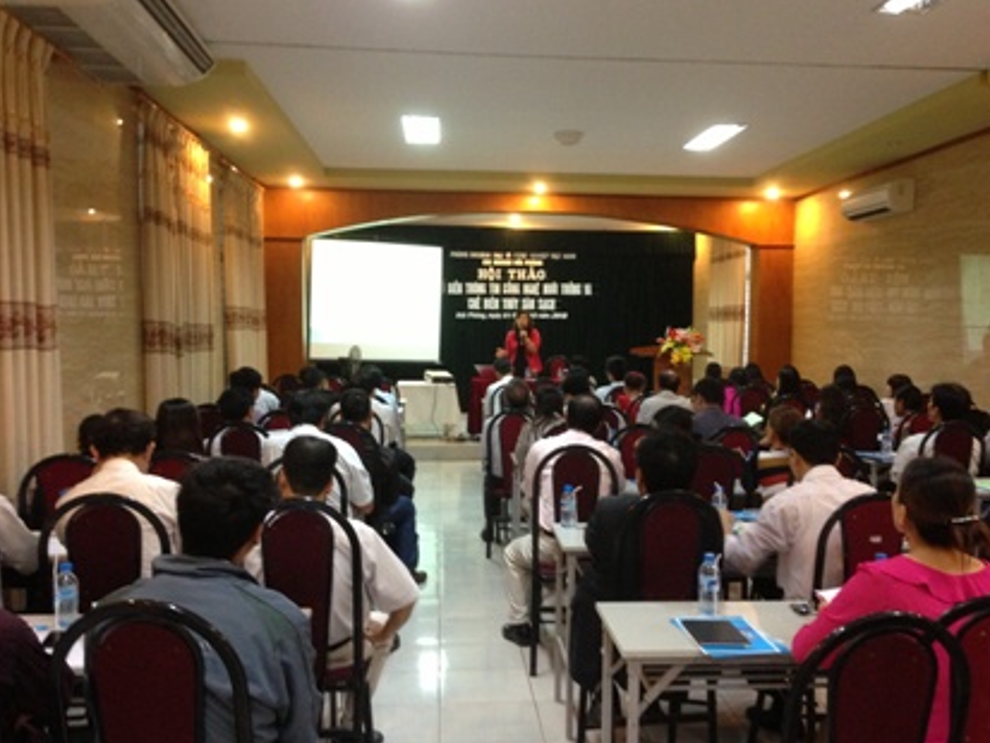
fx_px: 1030
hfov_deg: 51.3
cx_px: 532
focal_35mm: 36
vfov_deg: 39.7
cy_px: 383
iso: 320
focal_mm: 4.13
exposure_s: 1/20
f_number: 2.4
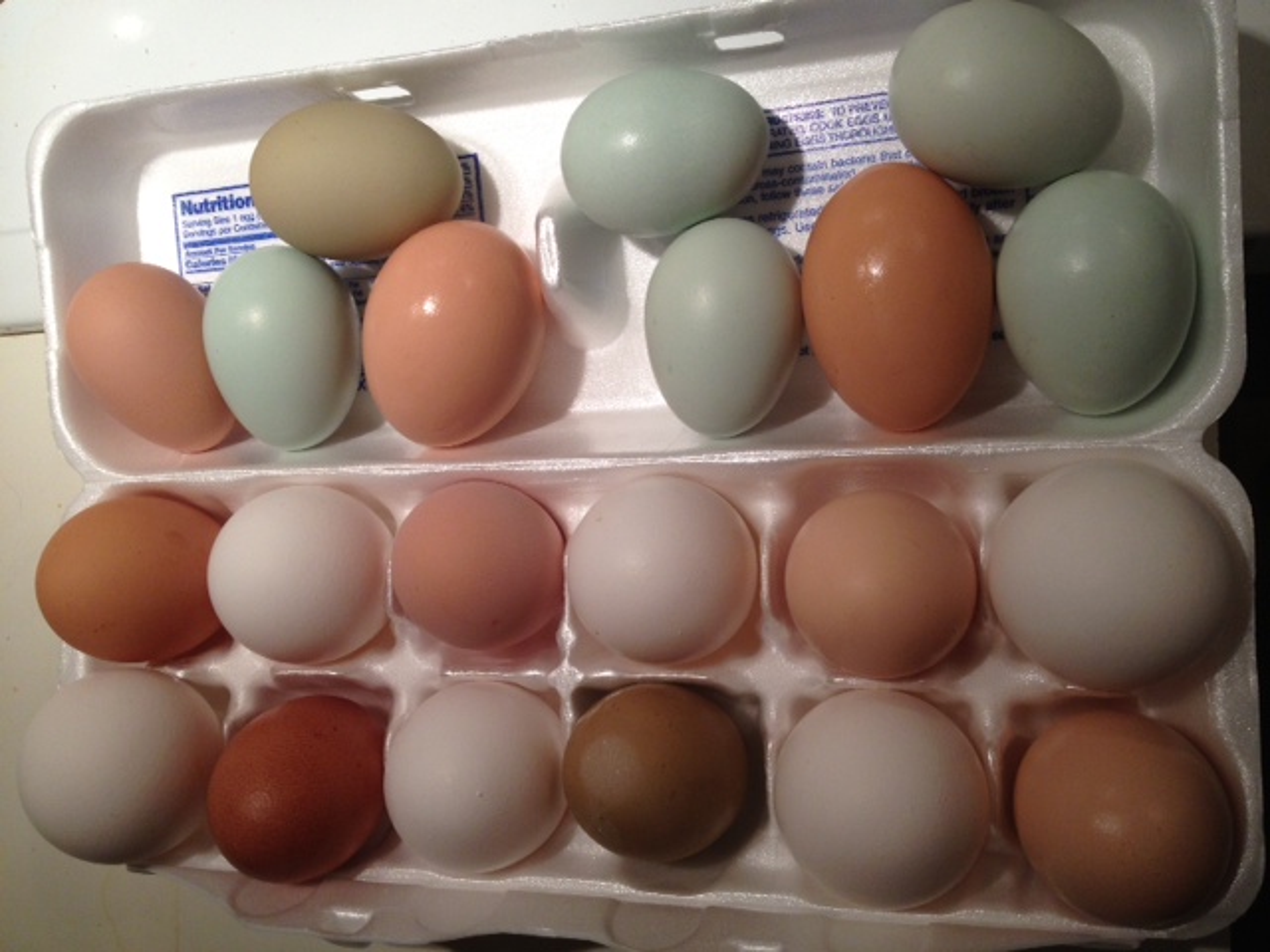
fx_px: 1284
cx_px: 635
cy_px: 476
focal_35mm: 35
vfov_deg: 40.7
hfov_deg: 52.6
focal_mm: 4.28
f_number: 2.4
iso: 80
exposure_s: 1/120
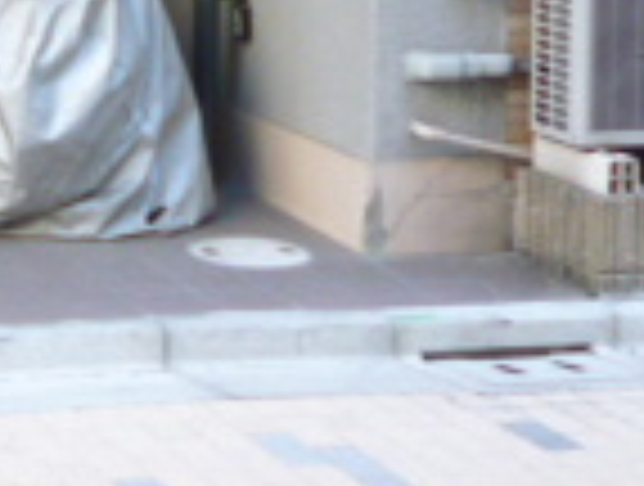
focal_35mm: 125
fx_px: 2331
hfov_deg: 14.7
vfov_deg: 11.3
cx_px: -315
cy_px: -288
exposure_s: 1/60
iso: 250
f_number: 3.1
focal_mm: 5
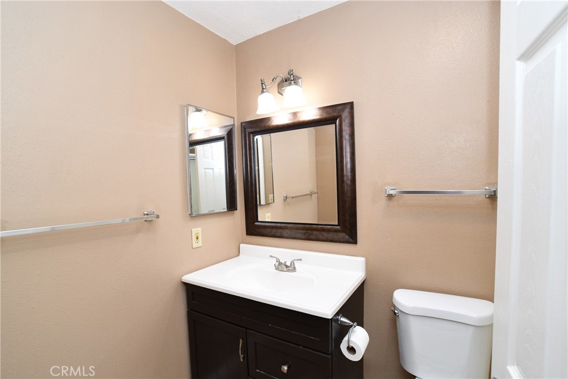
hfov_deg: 95.0
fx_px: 260
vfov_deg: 72.1
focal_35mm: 16
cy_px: 190
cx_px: 284
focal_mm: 11
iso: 800
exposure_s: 1/60
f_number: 7.1
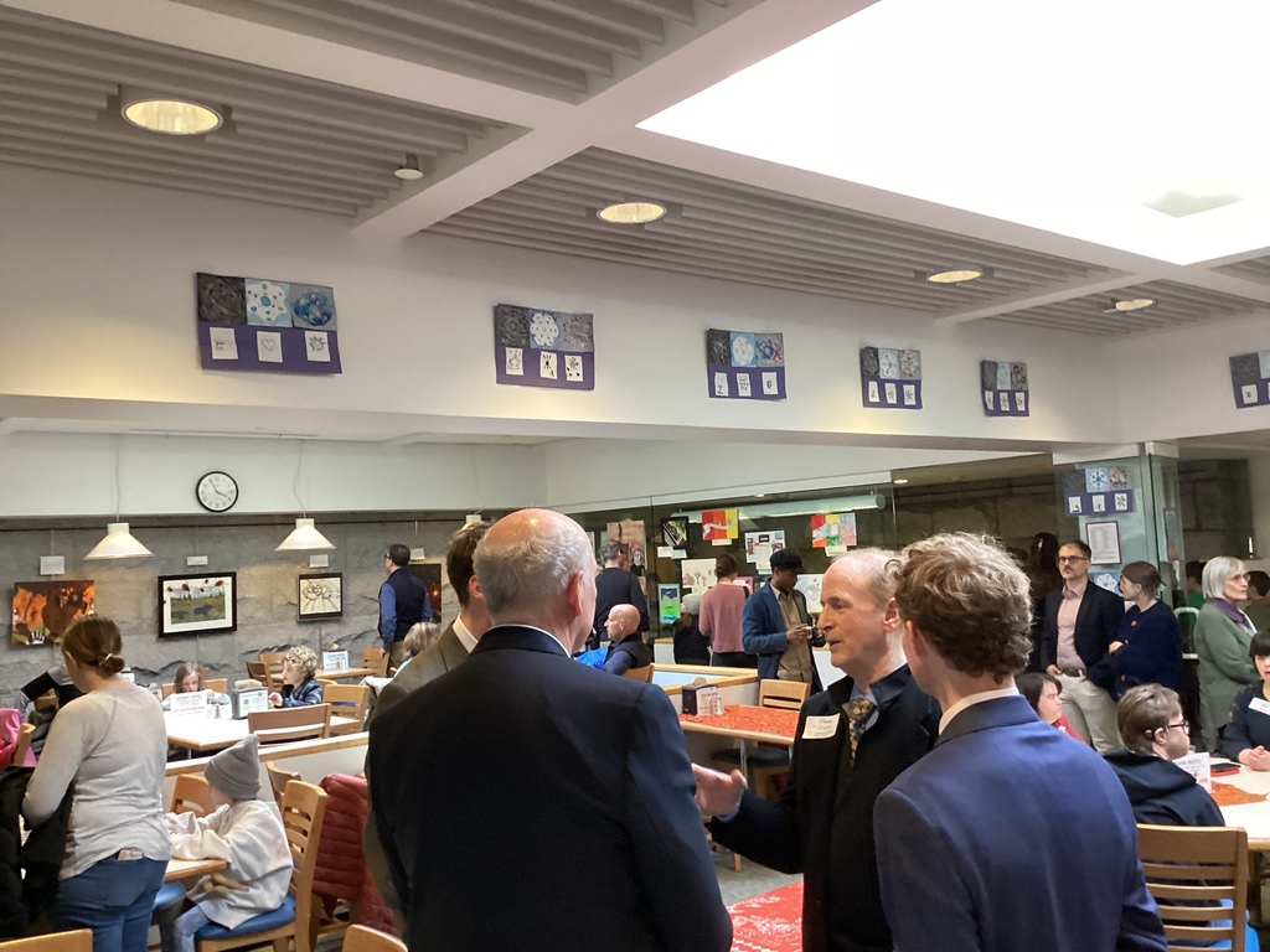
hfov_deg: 58.4
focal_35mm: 31
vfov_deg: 45.4
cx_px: 635
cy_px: 476
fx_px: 1137
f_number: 2.4
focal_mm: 3.3
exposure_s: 1/60
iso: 250
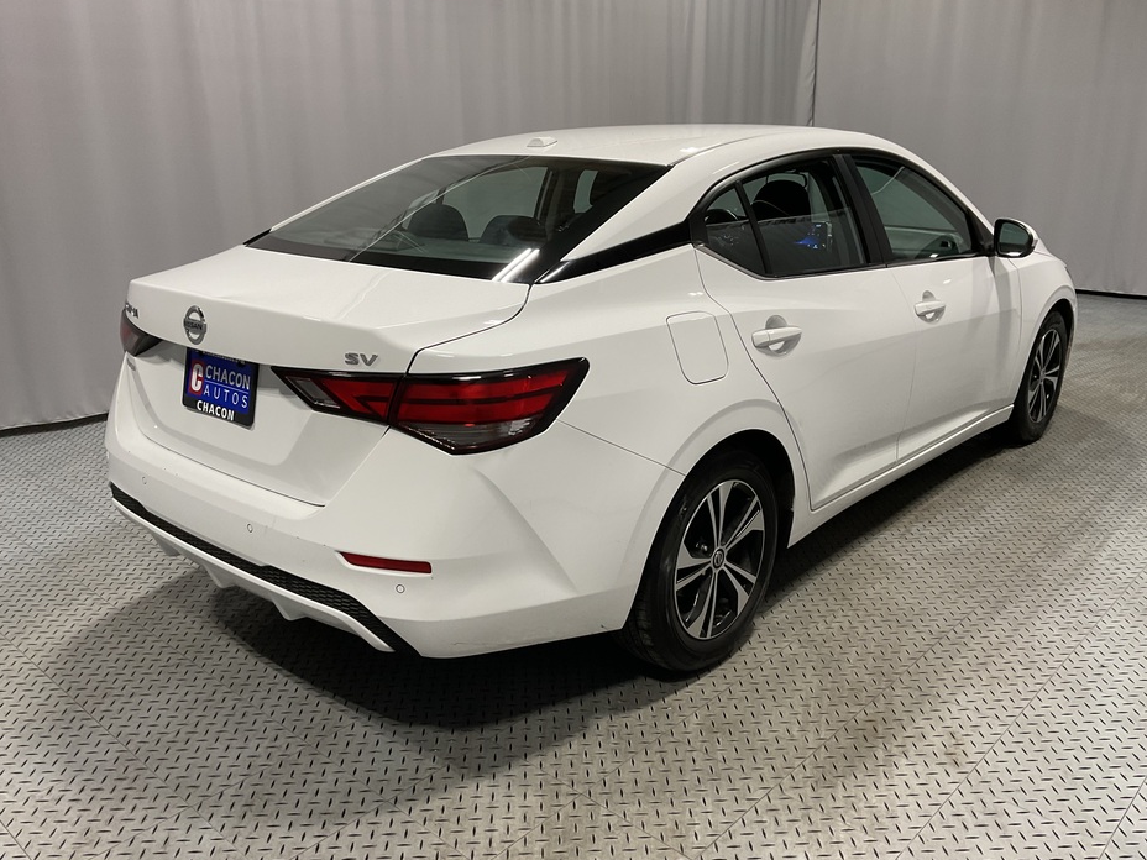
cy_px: 431
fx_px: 994
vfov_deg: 46.8
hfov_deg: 60.0
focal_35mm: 30
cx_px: 567
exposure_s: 1/120
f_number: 1.8
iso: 64
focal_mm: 3
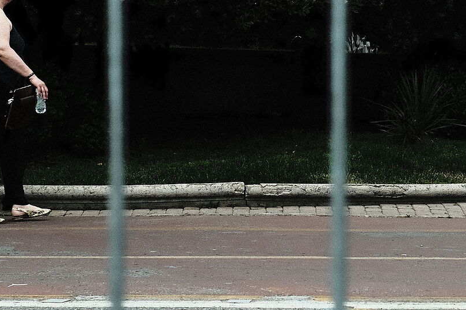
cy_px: 41
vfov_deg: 8.7
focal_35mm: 157
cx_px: 333
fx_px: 2032
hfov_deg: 13.1
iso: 250
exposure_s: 1/500
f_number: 4
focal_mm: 35
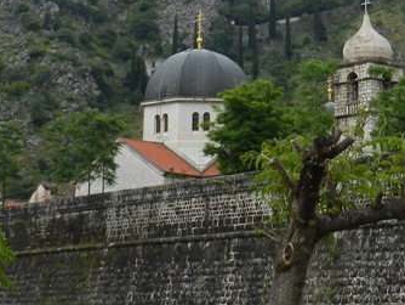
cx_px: 341
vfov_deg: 14.8
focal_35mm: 98
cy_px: -5
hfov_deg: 19.7
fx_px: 1147
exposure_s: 1/400
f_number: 3.7
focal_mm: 5.6
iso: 160
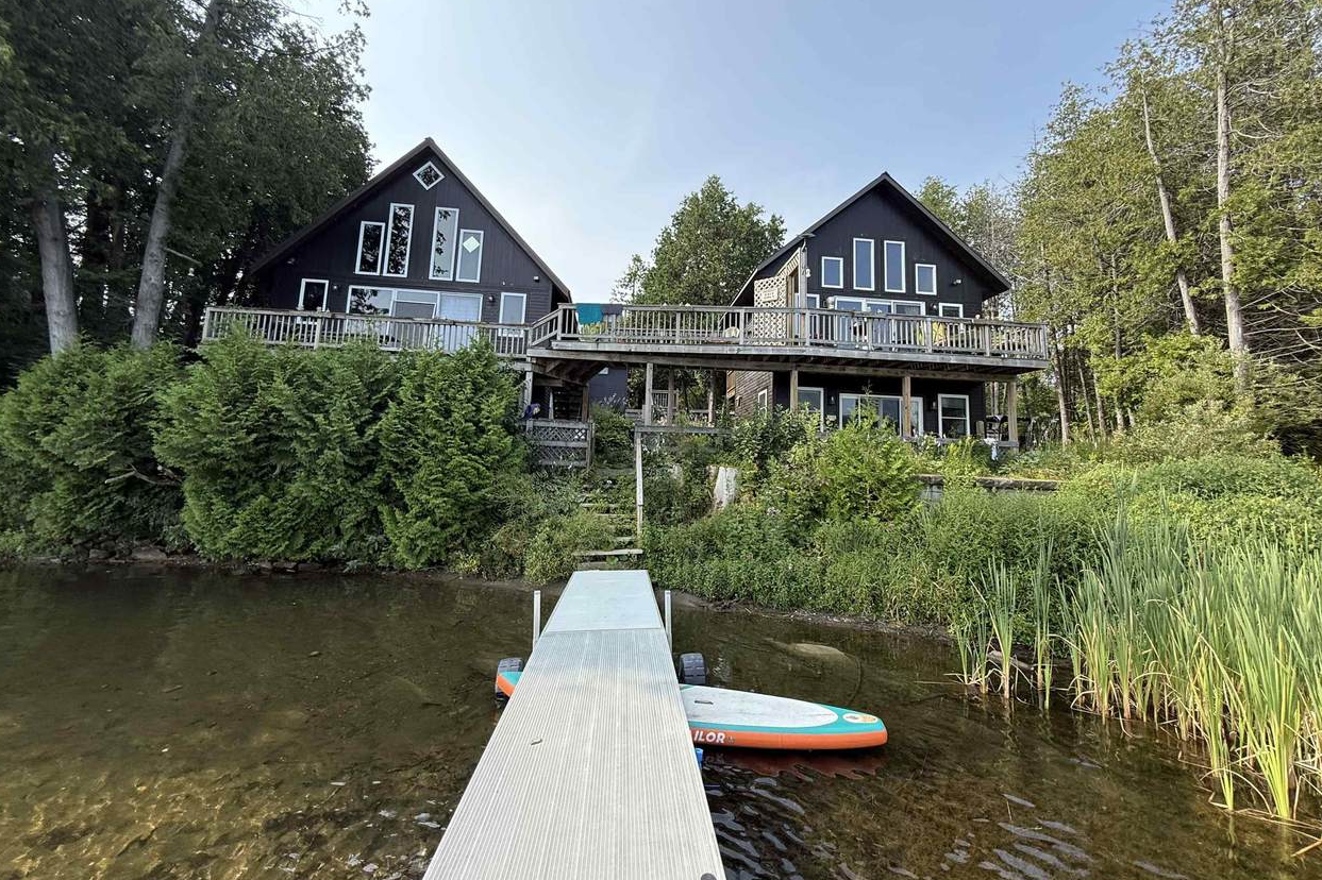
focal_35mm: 15
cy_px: 395
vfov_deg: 77.1
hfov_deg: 100.4
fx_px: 551
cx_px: 668
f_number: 2.2
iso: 64
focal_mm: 2.22
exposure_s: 1/664
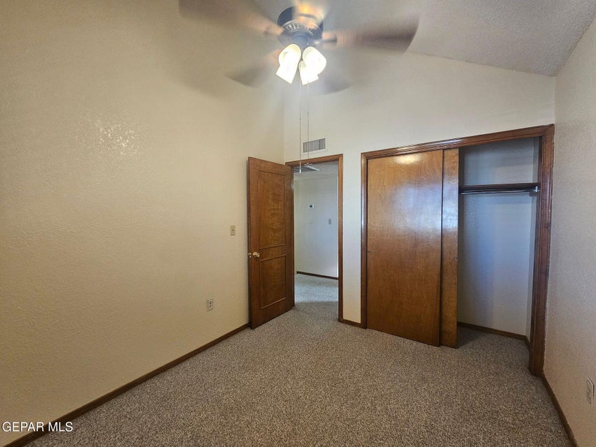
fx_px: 224
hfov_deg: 106.2
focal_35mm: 13
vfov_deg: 89.9
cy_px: 224
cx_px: 298
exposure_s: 1/60
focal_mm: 2.2
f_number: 2.2
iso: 160
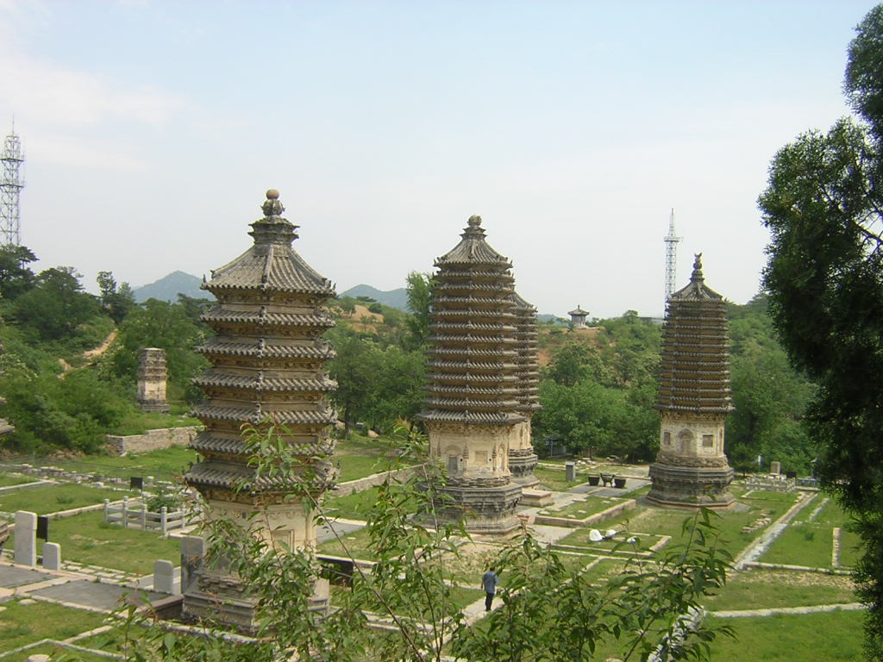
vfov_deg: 39.7
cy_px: 331
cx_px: 442
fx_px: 918
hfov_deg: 51.4
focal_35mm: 36
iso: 100
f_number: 5.2
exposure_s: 1/186
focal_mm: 4.7
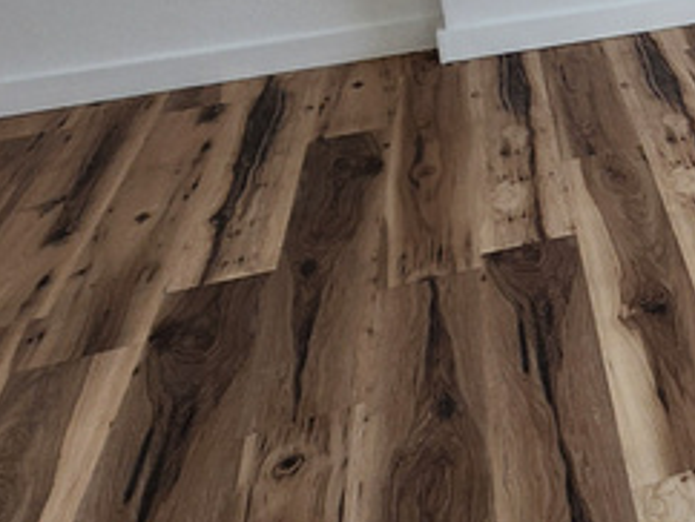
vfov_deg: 24.5
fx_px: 1105
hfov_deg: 24.7
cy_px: -77
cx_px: 1100
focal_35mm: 55
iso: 50
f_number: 2.2
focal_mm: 2.2
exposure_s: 1/60
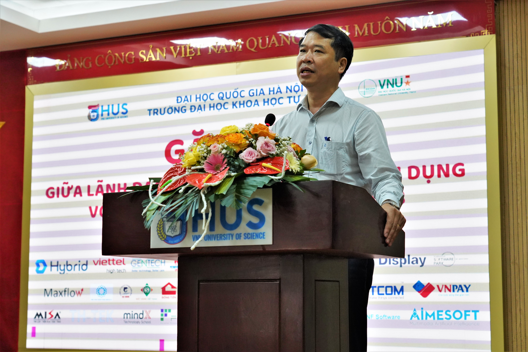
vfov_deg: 20.0
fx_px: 997
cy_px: 176
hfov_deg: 29.7
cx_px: 264
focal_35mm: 68
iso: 6400
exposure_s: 1/160
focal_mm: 68
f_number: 6.3
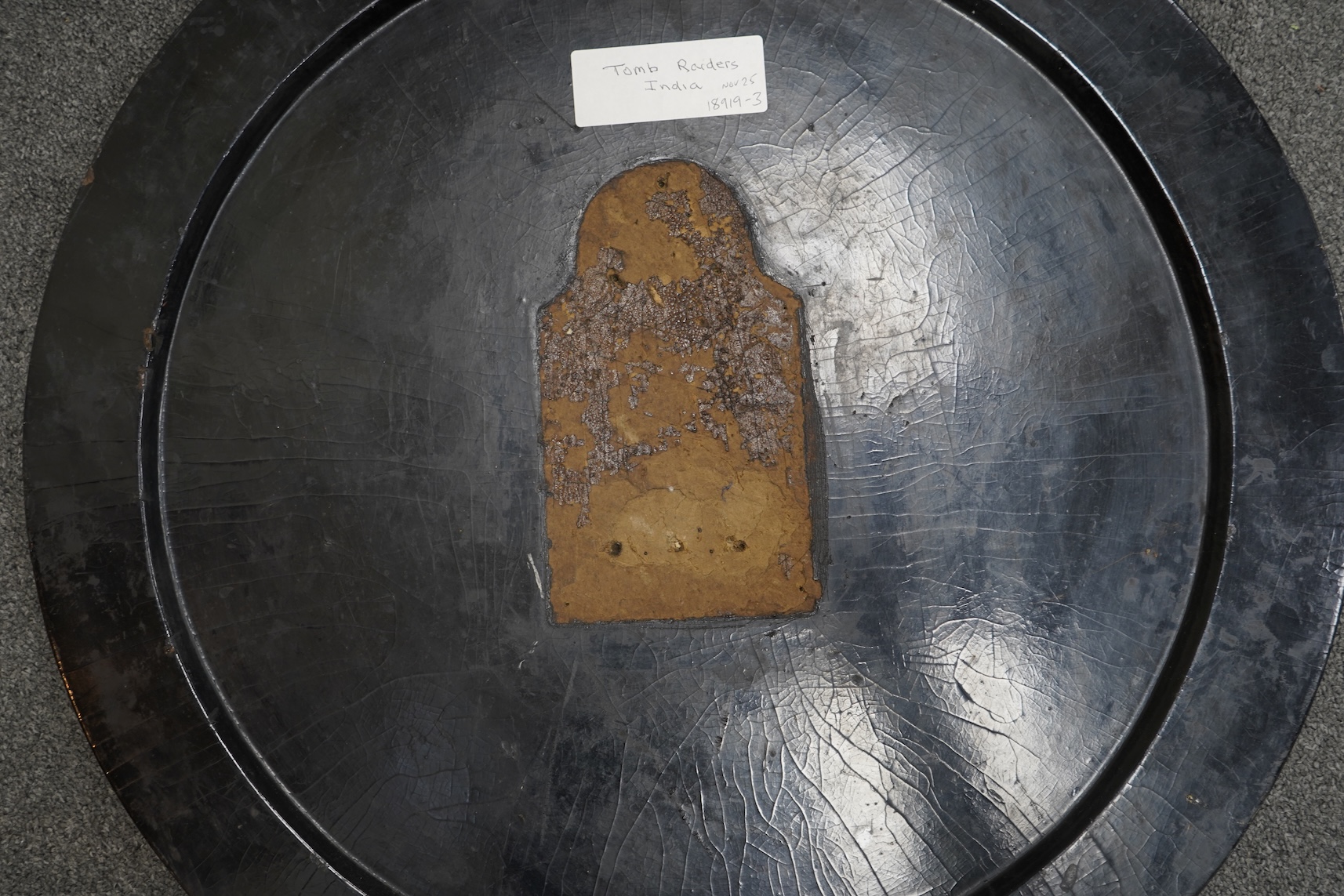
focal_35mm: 28
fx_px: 1045
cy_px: 448
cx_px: 672
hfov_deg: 65.5
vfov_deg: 46.4
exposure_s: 1/40
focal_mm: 28
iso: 500
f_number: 4.5
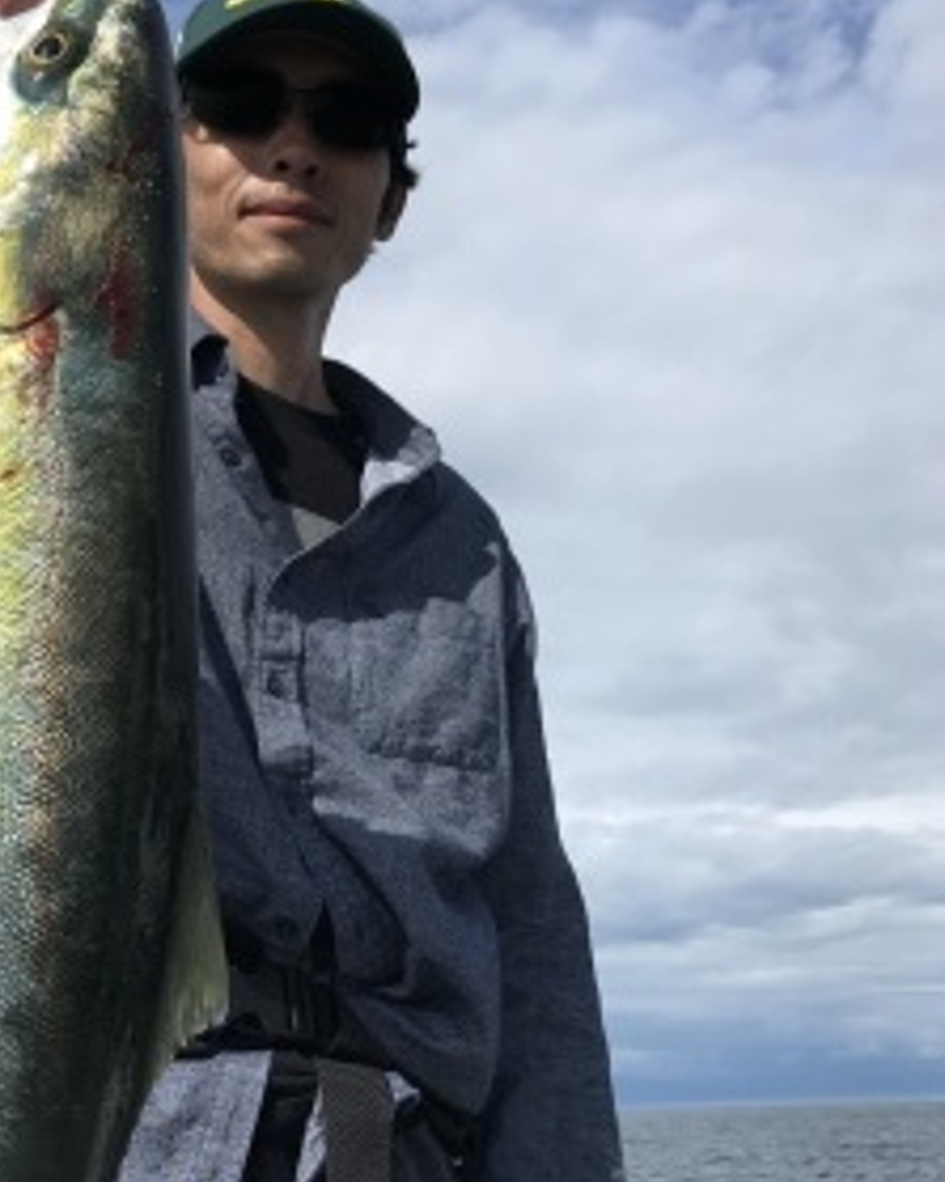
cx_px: 227
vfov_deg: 38.7
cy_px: 530
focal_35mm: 48
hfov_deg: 30.9
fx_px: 1679
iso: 20
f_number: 1.8
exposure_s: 1/3690
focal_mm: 3.99
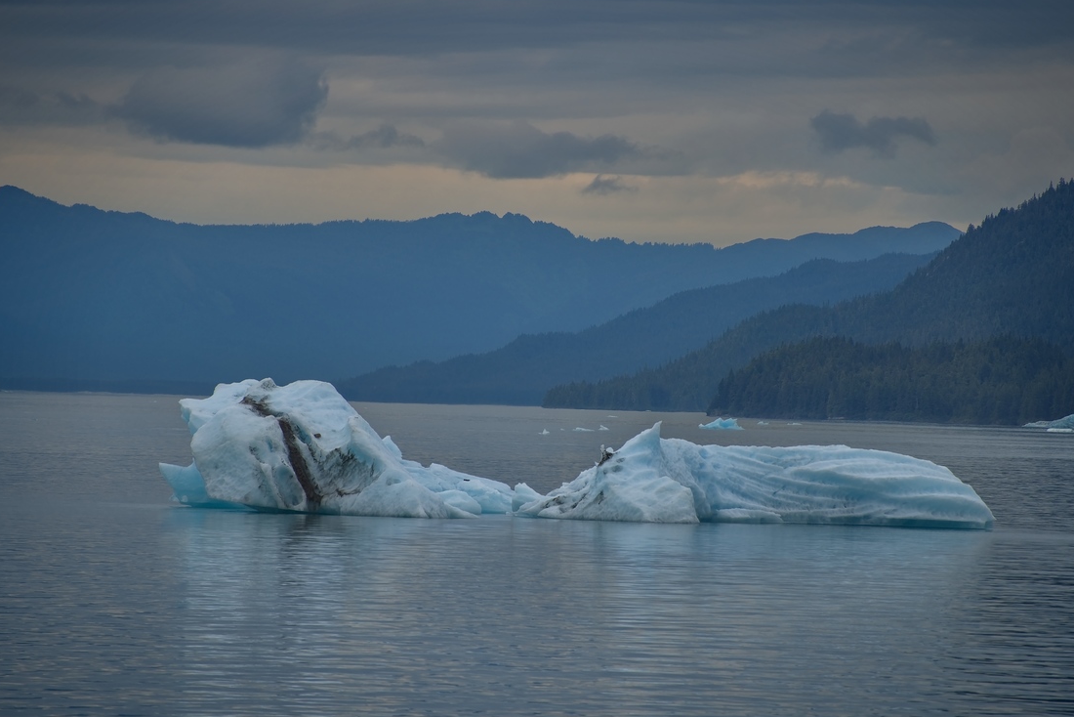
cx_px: 542
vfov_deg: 3.9
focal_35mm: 349
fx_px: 10414
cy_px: 373
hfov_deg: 5.9
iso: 140
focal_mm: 300
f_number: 5.6
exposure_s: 1/640
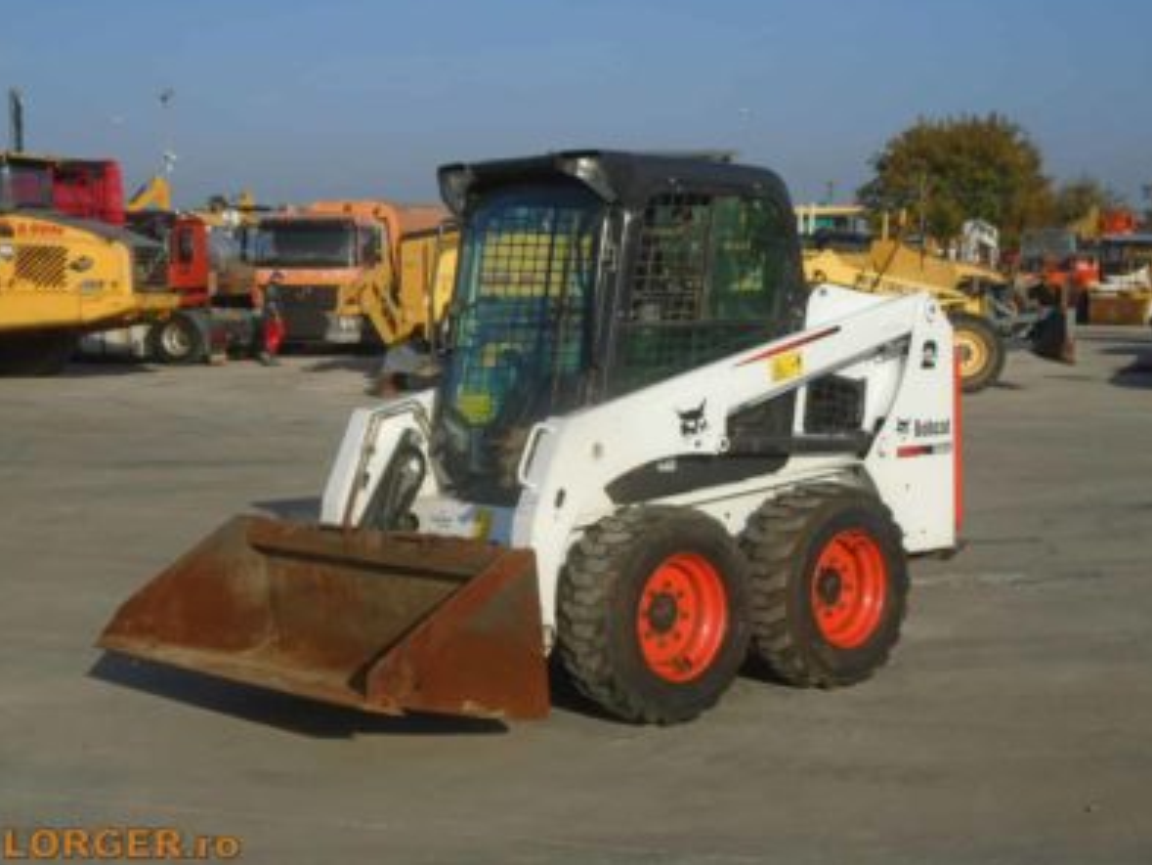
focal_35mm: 59
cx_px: 575
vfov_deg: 24.8
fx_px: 1964
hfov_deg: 32.7
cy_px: 431
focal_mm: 10.2
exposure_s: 1/800
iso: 100
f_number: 4.9
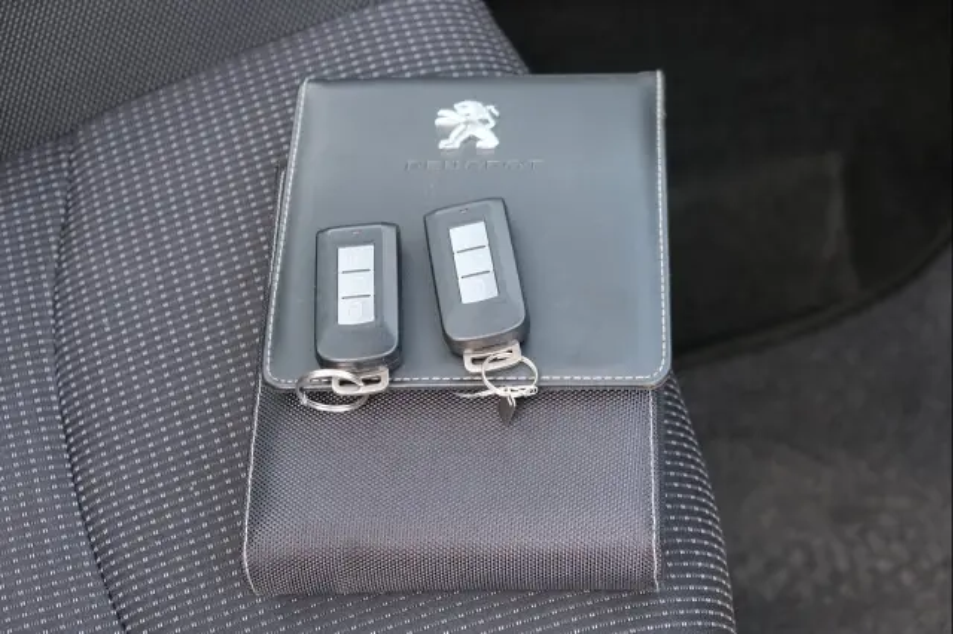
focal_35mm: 64
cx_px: 476
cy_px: 317
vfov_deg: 21.2
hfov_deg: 31.4
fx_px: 1693
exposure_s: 1/45
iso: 400
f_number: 4
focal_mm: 42.5
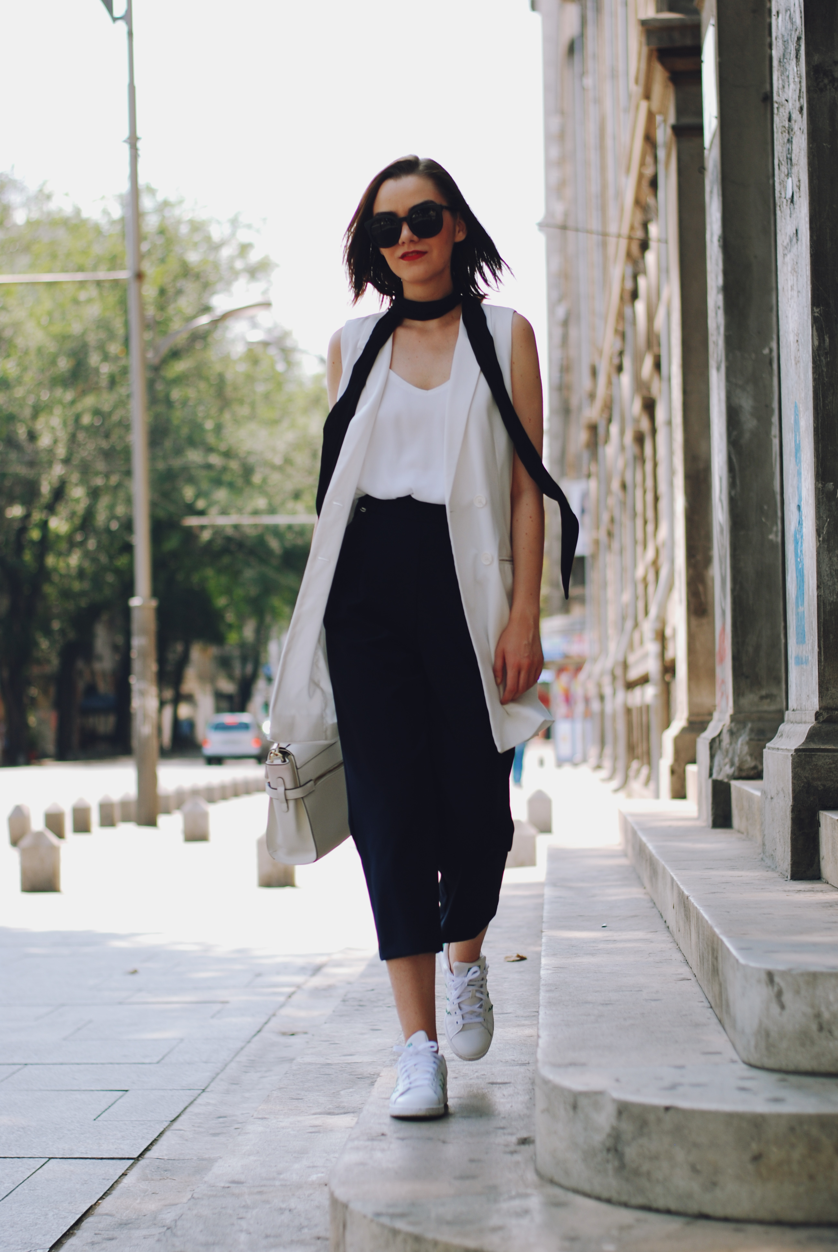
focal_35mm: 75
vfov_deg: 27.0
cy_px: 626
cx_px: 419
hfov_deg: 18.2
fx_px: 2611
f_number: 2.2
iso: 100
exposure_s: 1/640
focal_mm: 50
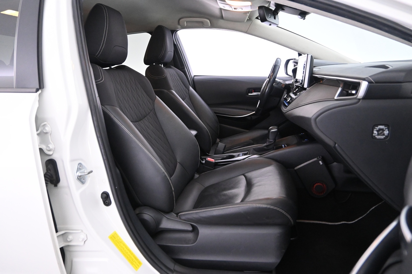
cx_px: 206
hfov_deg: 70.4
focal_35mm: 26
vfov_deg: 50.4
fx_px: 292
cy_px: 137
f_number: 4
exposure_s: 1/50
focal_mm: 17
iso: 4000
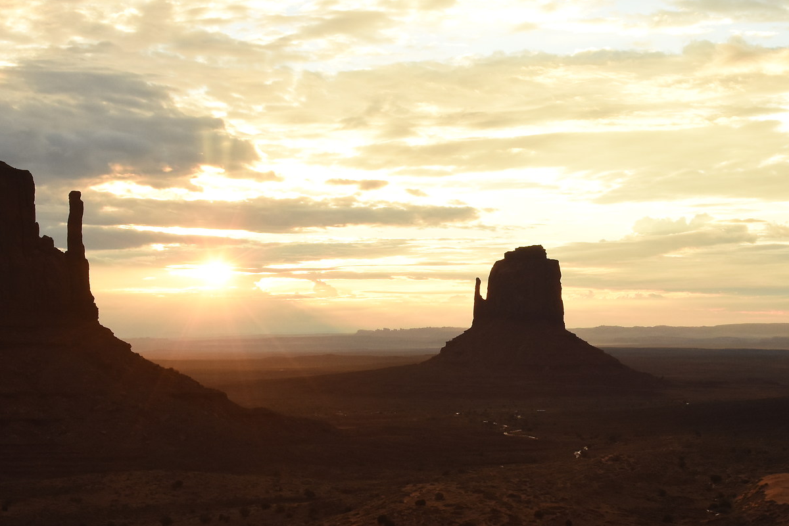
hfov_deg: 27.9
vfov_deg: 18.9
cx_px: 514
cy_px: 278
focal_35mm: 72
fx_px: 1578
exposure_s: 1/80
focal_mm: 24
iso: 800
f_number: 10
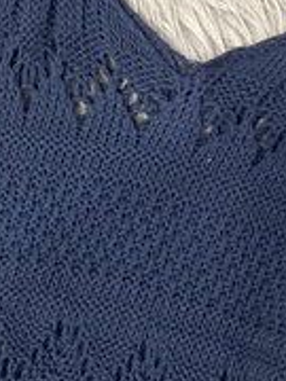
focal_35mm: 77
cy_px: 272
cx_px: 93
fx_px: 848
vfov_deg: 25.1
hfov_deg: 19.1
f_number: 1.8
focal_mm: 4.25
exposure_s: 1/33
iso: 400
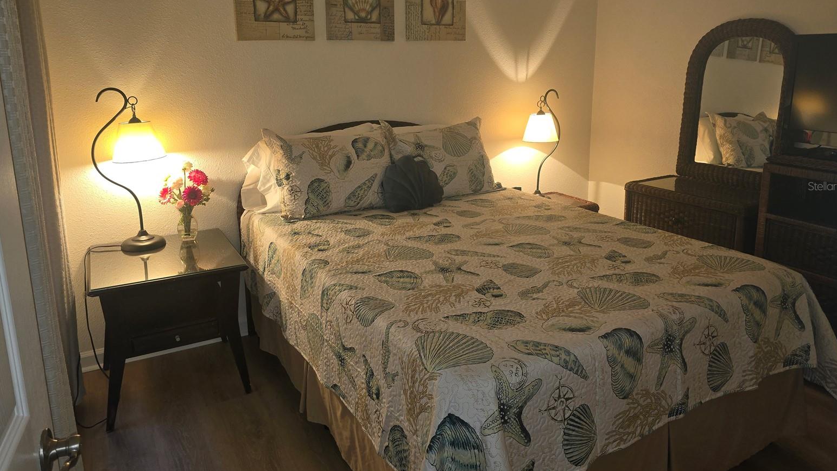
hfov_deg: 71.9
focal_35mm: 26
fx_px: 577
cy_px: 186
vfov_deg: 44.1
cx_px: 425
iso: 100
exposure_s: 1/40
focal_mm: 6.3
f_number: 1.7
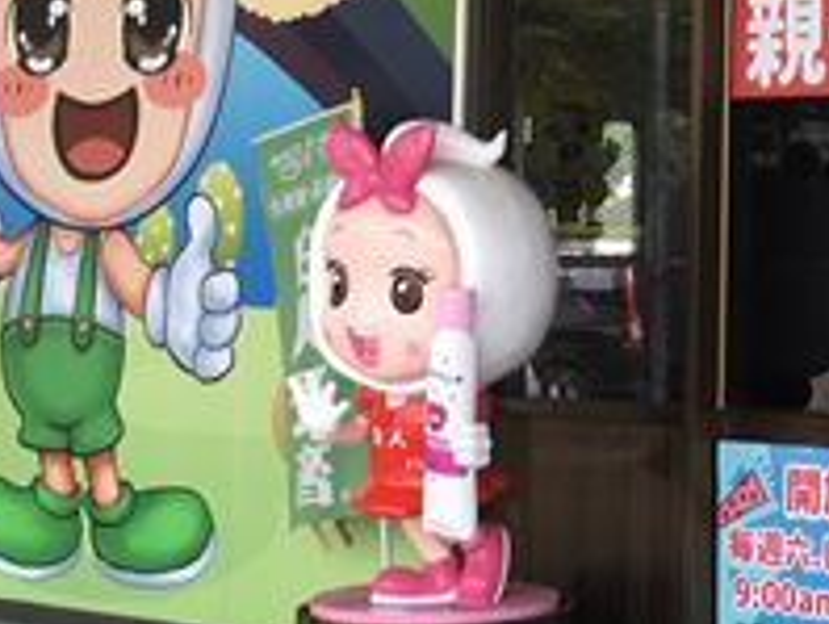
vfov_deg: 12.6
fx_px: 2805
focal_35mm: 117
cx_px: 904
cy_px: 29
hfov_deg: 16.3
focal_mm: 4.15
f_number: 2.2
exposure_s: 1/120
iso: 32
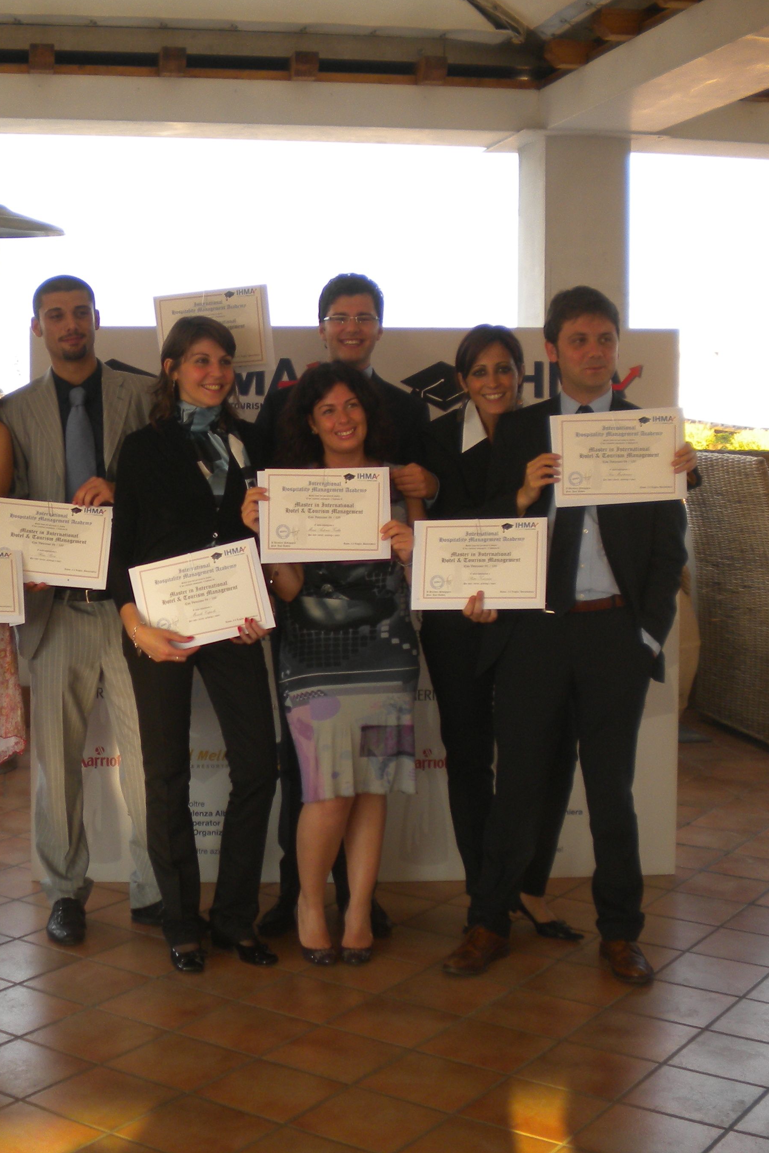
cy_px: 571
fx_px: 1570
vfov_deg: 40.3
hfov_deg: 27.3
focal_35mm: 49
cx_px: 226
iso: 80
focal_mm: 6.3
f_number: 3.1
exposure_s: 1/180
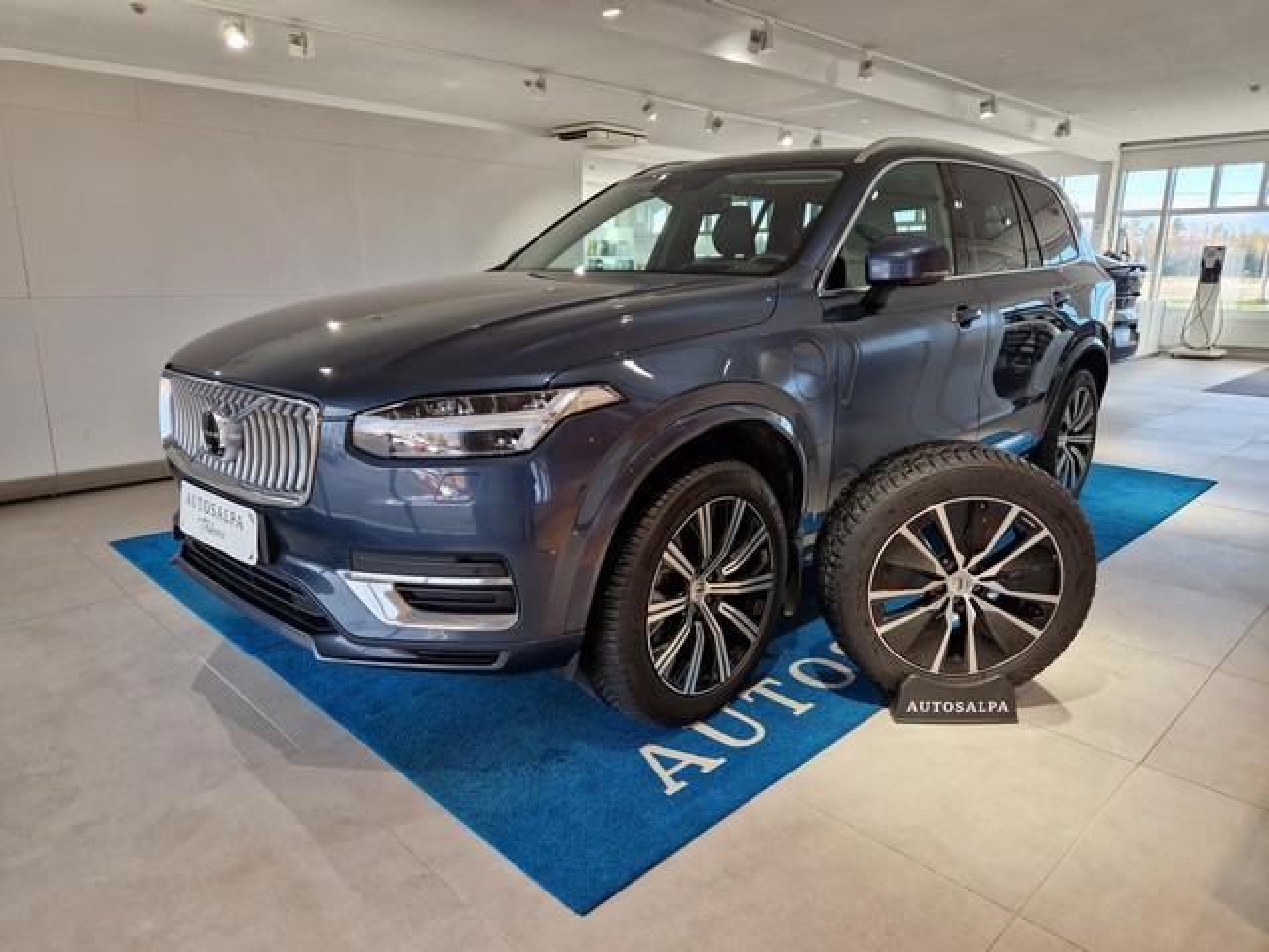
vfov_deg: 58.9
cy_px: 476
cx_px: 634
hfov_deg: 73.9
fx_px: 843
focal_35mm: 23
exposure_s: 1/180
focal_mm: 5.4
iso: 100
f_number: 1.8
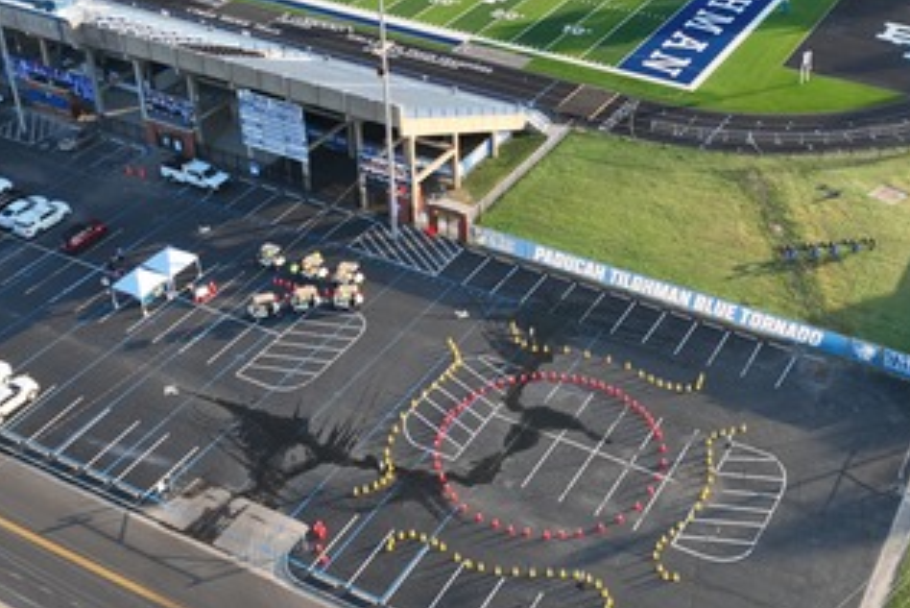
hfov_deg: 43.4
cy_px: 220
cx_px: 530
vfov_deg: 29.8
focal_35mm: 45
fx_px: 1138
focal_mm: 12.29
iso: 100
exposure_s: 1/350
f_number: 2.8
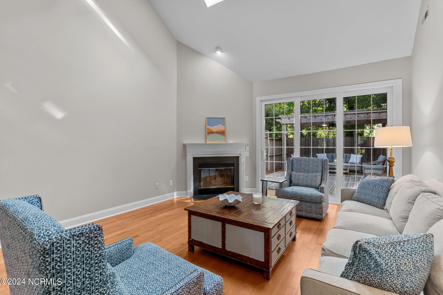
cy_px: 148
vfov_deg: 70.4
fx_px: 209
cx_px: 222
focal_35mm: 17
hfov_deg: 93.3
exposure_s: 1.3
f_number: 6.3
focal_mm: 17
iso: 125
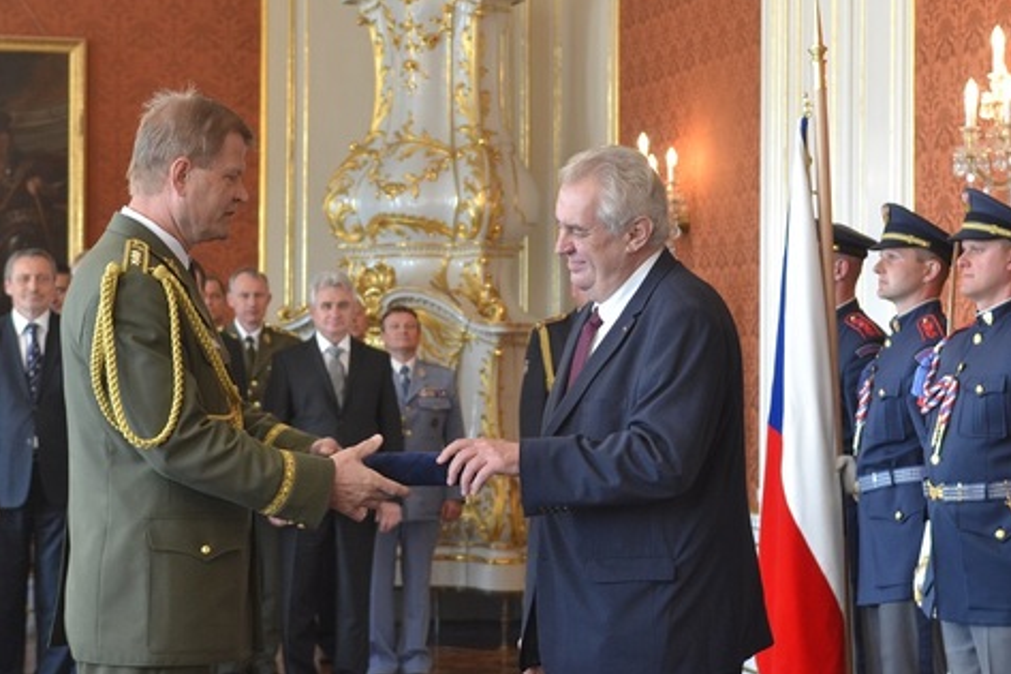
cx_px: 579
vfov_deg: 12.3
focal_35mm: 112
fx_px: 3135
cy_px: 278
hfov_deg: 18.3
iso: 800
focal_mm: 55
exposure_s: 1/80
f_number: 4.5
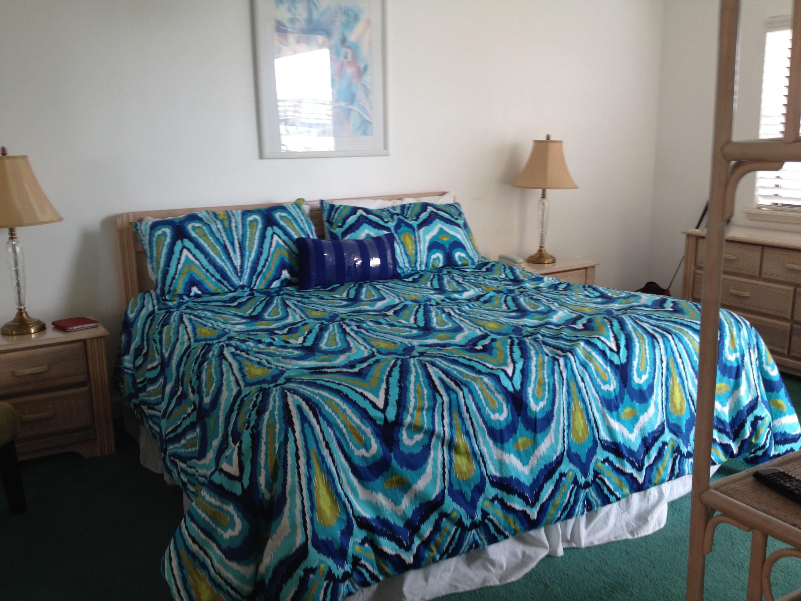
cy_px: 300
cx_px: 400
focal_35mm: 35
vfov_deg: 40.7
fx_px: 810
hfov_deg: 52.6
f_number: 2.4
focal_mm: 4.28
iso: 64
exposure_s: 1/30
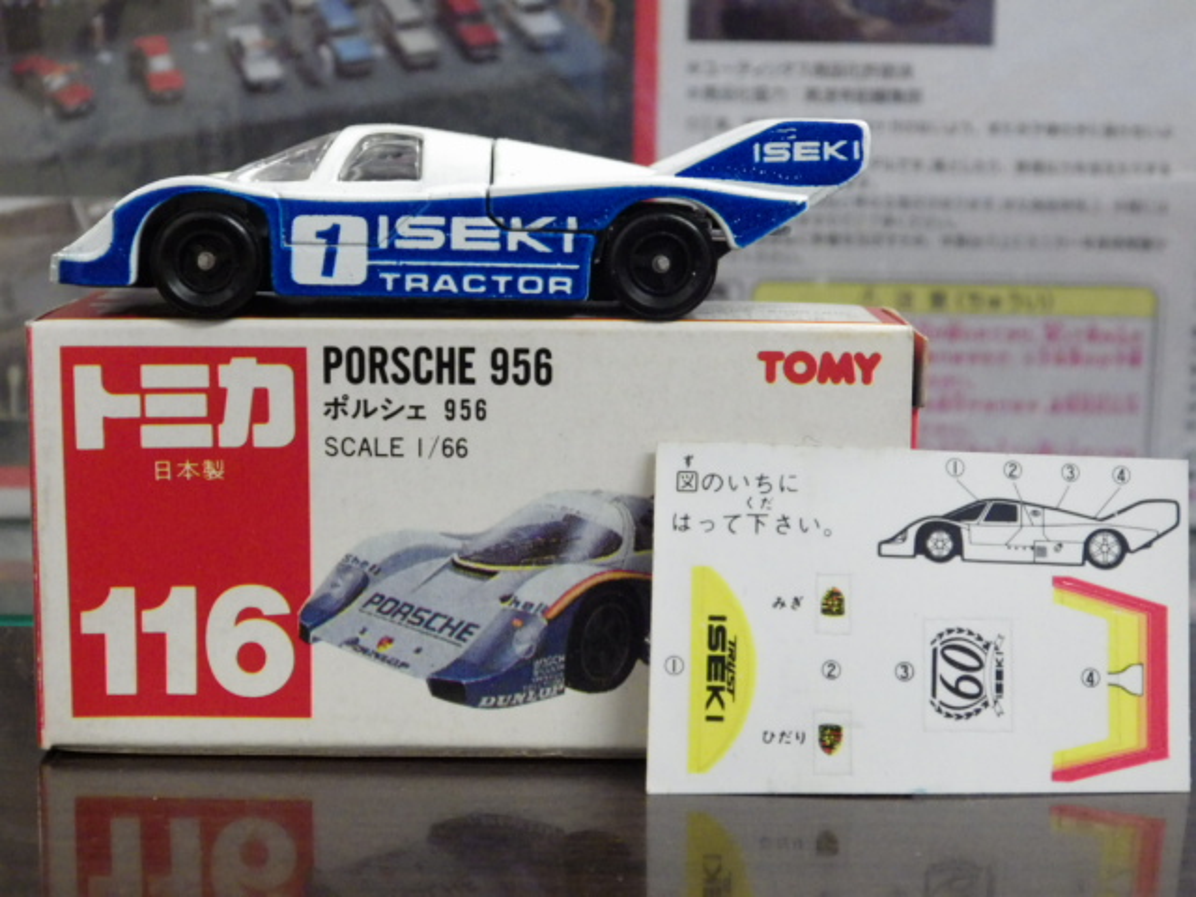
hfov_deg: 27.4
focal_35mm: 71
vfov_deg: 20.7
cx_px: 598
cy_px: 448
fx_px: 2453
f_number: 4.2
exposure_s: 1/40
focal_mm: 12.8
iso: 800
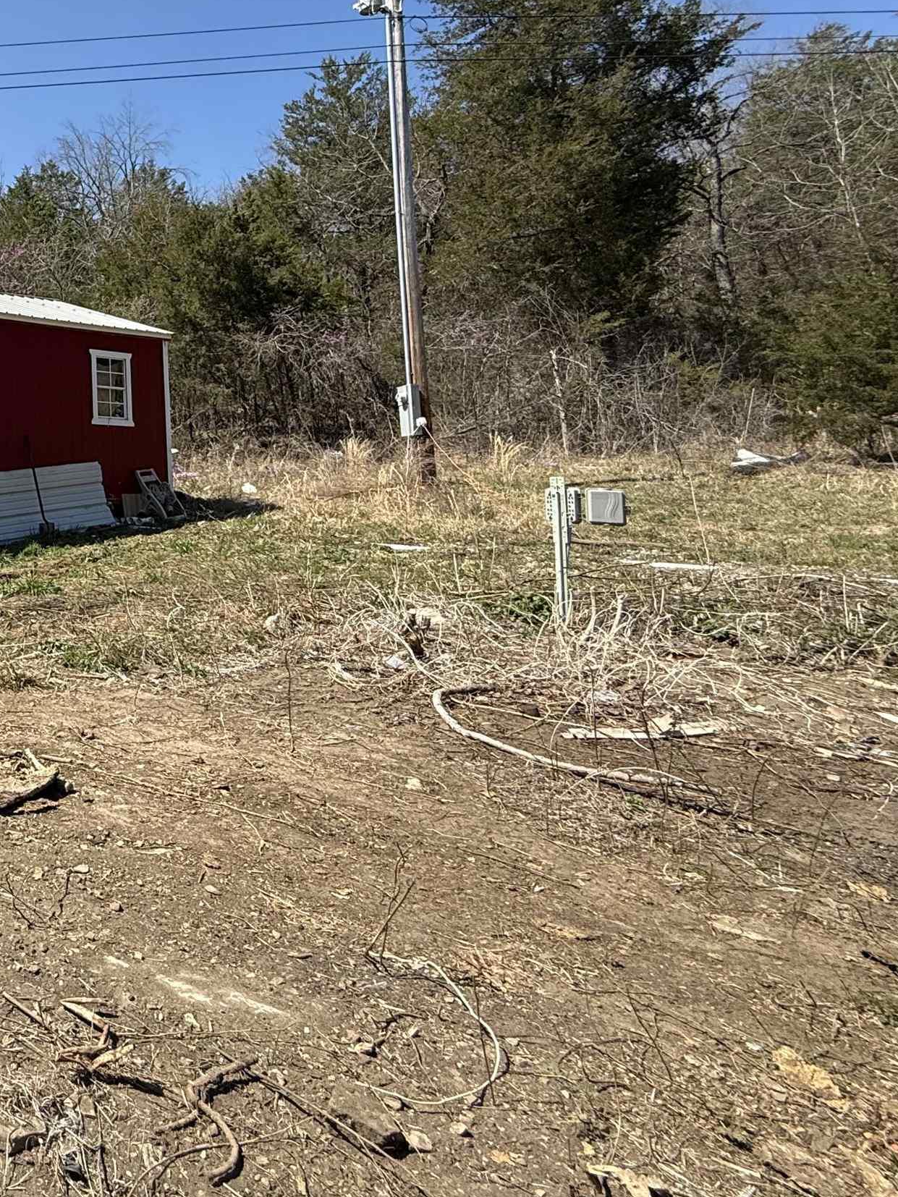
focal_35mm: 26
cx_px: -185
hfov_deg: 38.7
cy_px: 389
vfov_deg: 65.3
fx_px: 899
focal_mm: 2.22
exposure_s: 1/1167
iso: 50
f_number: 2.2
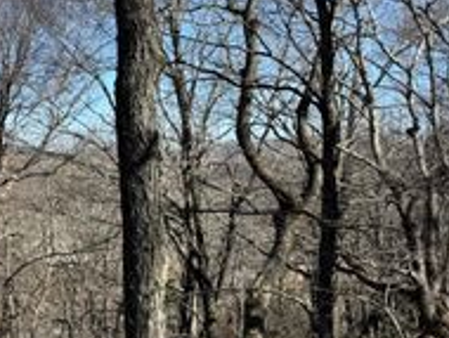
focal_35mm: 63
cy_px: 204
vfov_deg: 23.3
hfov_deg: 26.4
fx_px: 818
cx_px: -125
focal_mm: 6.76
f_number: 1.78
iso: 80
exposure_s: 1/2506
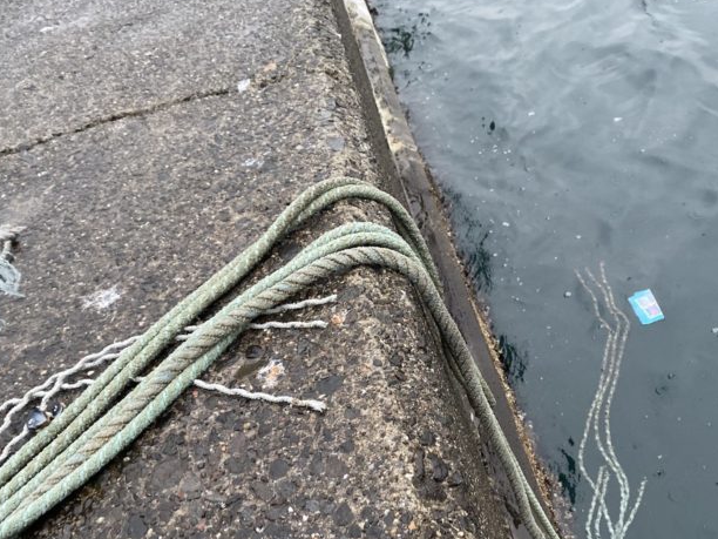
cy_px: 337
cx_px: 460
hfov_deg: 53.2
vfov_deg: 41.5
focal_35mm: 34
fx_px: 705
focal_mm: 4.25
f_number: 1.8
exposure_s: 1/60
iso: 320
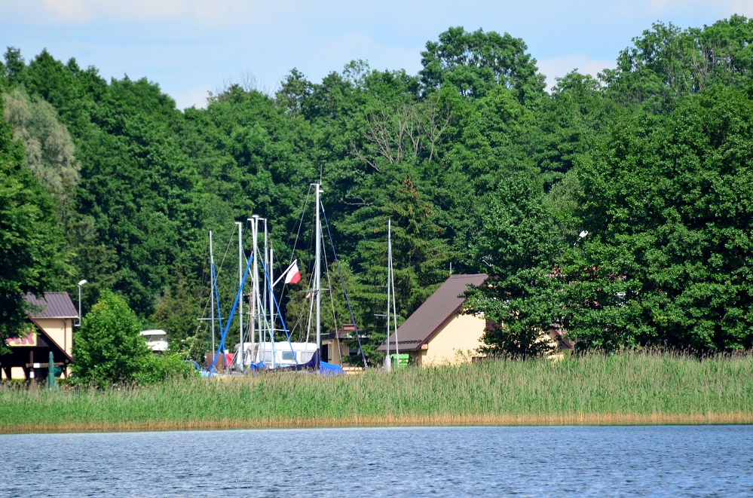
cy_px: 249
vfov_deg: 3.0
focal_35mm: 450
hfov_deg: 4.6
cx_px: 376
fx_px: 9390
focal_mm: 300
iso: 1600
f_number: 5.6
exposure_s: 1/4000
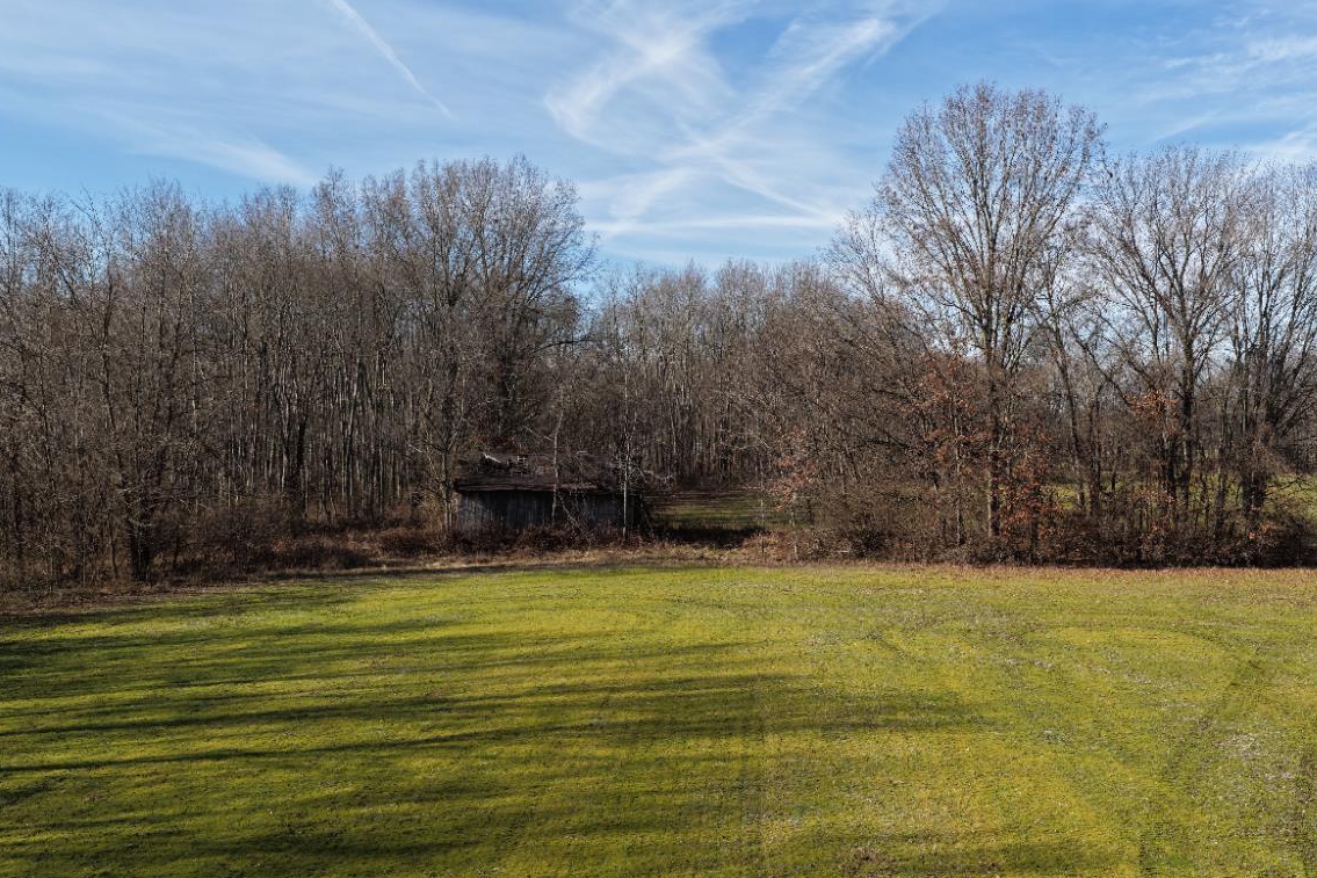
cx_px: 819
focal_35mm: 37
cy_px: 496
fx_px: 1354
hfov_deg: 51.4
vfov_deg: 35.9
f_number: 2.8
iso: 125
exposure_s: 1/160
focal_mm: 14.45
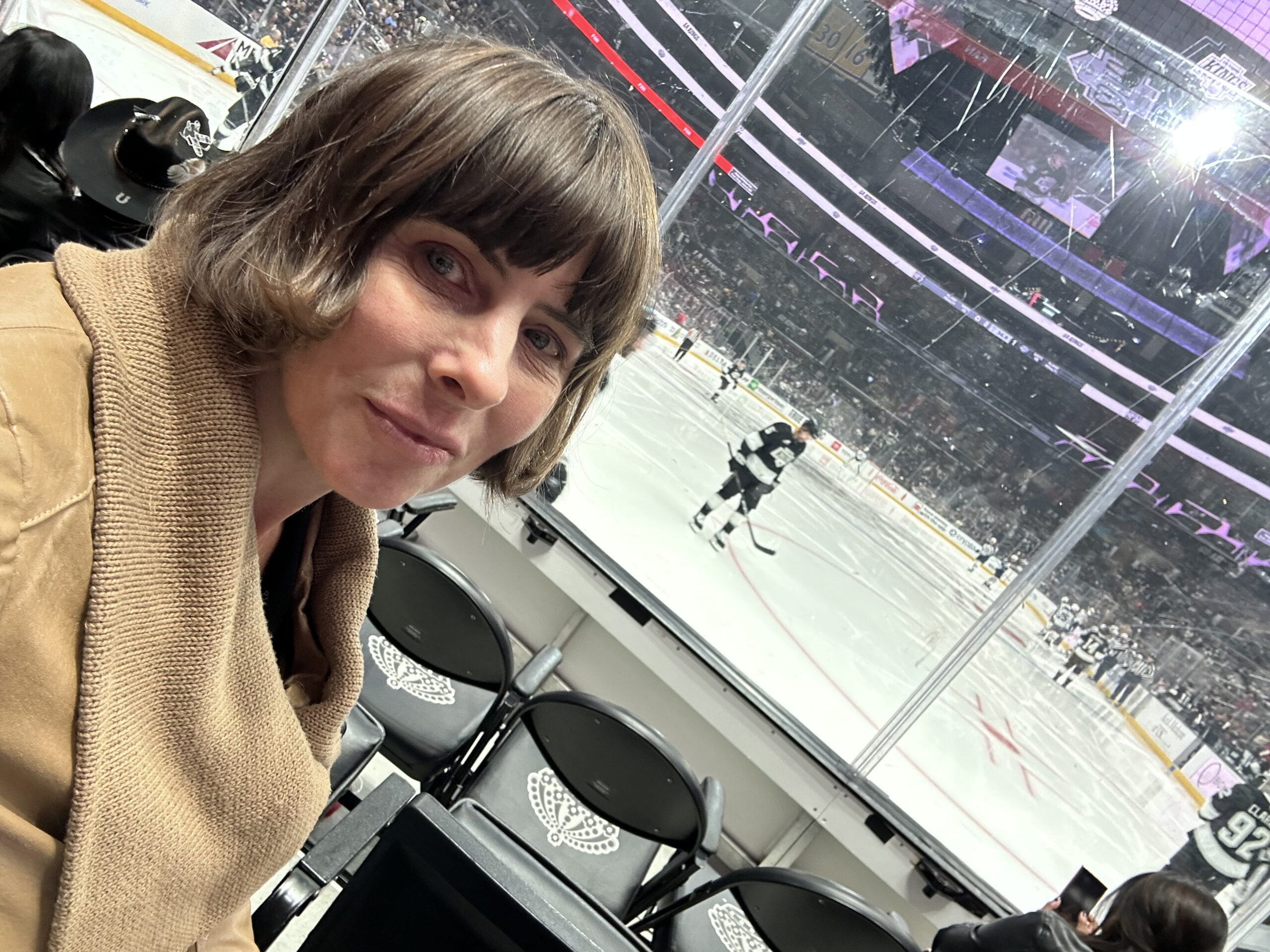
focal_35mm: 23
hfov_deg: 73.9
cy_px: 476
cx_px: 635
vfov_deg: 58.9
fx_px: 844
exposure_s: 1/60
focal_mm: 2.69
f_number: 1.9
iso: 100
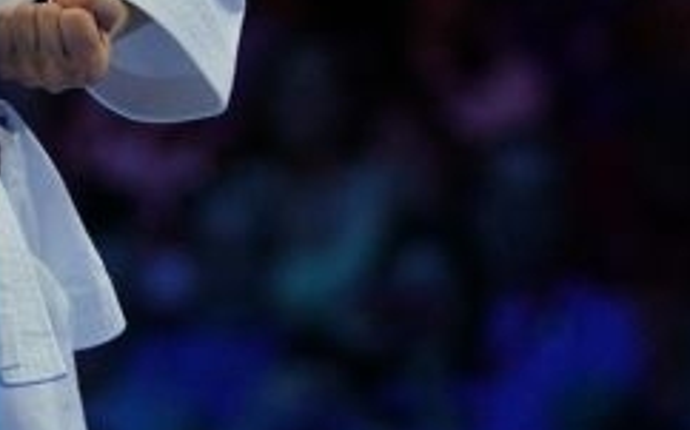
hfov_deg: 2.2
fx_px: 18082
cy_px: 439
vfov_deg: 1.4
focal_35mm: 962
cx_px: 257
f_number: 2.8
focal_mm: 127
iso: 400
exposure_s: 1/500
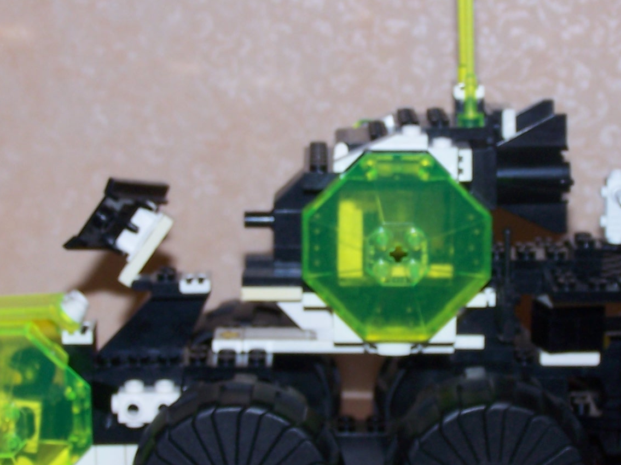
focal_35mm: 136
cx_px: 416
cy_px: 250
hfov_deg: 14.5
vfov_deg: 10.9
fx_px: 2440
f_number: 3.2
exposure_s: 1/60
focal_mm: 11.1
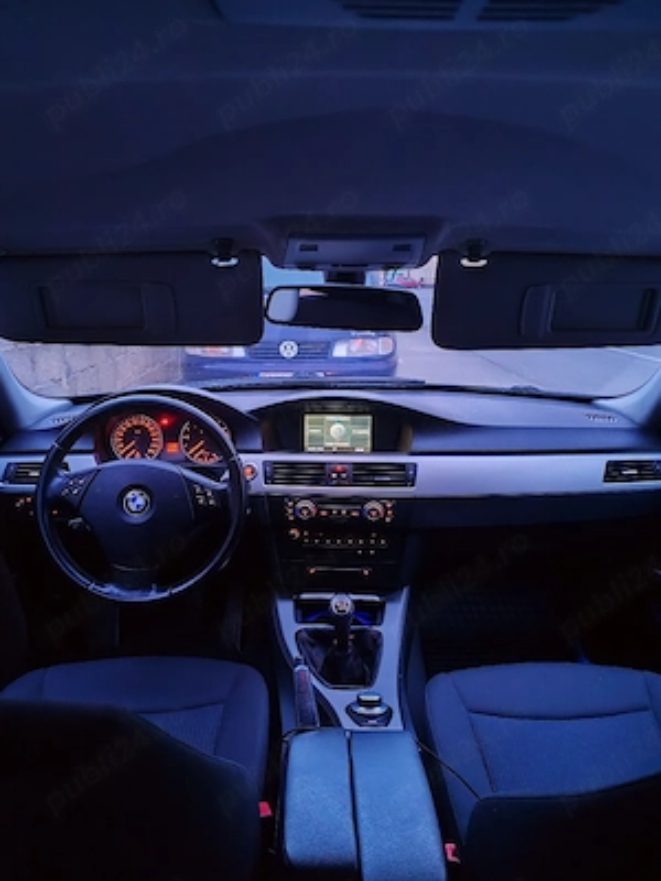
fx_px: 687
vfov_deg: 65.3
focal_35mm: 27
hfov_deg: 51.4
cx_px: 330
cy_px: 440
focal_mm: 6.12
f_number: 1.9
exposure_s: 1/25
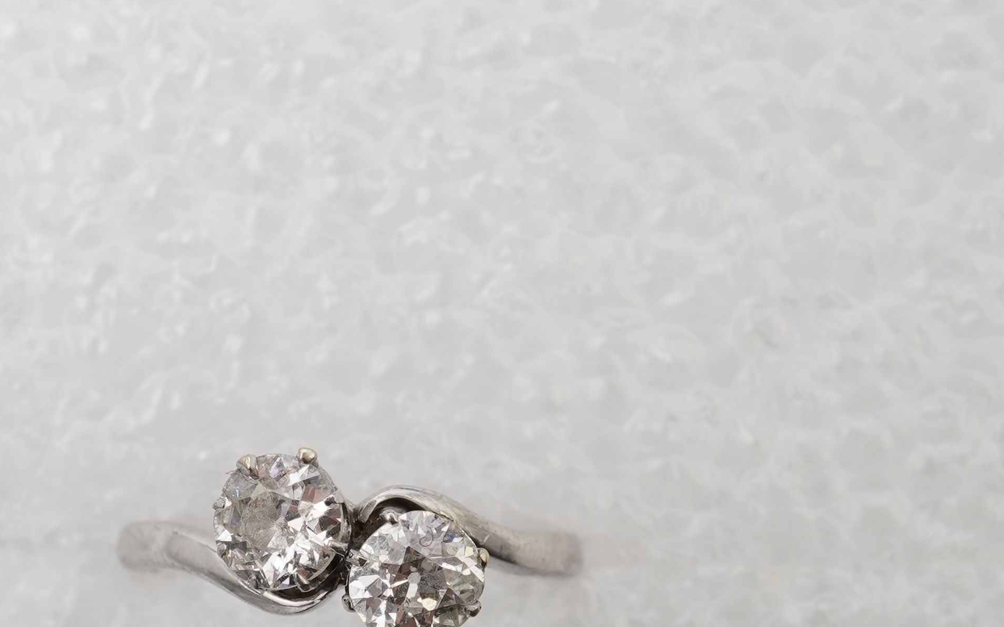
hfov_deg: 22.0
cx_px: 370
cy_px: 557
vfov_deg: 13.8
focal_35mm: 94
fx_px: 2572
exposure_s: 1/100
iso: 500
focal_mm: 30
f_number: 18
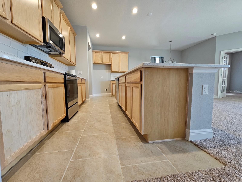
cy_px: 91
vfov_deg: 89.9
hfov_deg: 106.2
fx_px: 91
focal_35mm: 13
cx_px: 121
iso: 100
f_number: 2.2
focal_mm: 2.2
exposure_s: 1/60
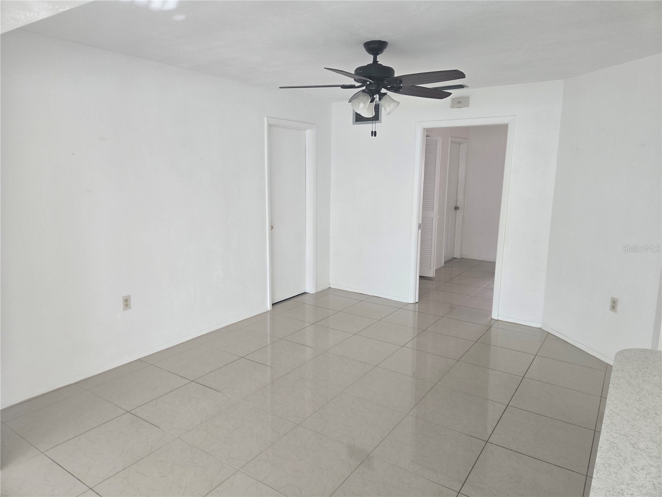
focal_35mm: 23
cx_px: 331
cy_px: 248
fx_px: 440
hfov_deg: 73.9
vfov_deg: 58.9
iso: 100
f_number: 1.8
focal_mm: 5.4
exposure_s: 1/180
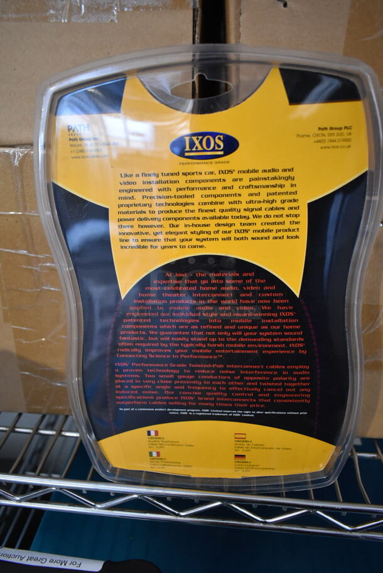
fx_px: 430
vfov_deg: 67.3
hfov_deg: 48.0
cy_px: 286
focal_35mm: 27
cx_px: 192
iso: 1600
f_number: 3.5
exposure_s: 1/30
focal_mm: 18
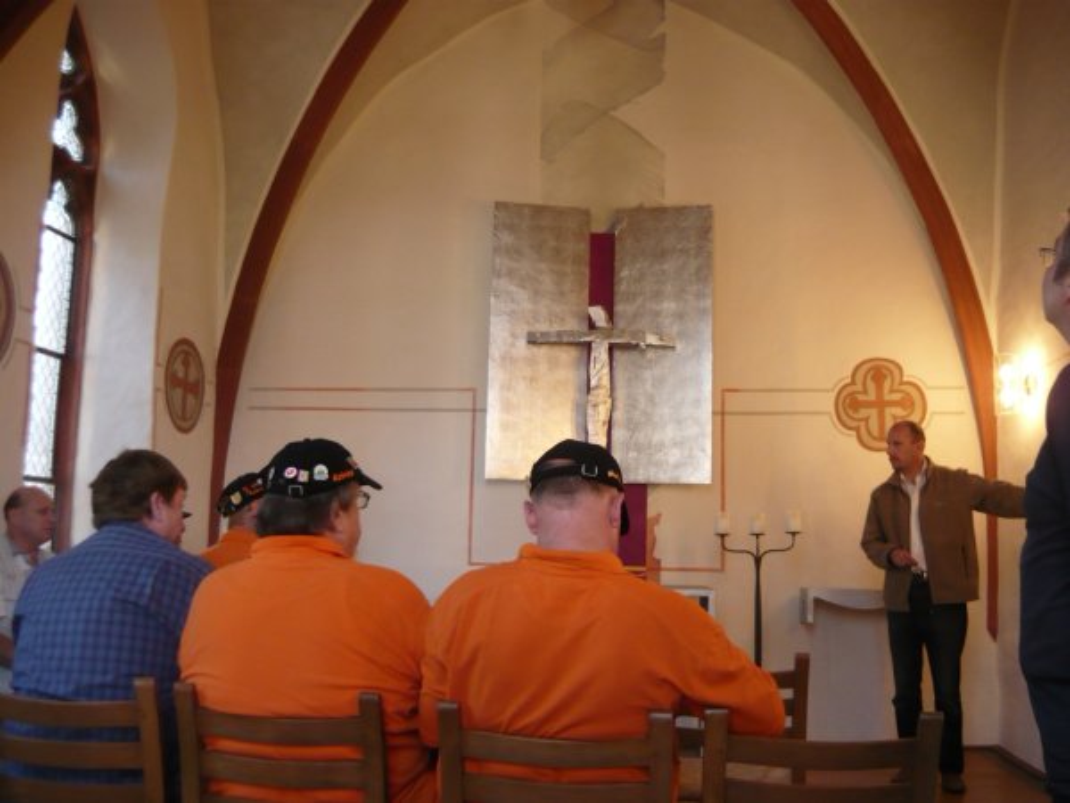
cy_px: 402
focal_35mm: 33
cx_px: 535
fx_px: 1020
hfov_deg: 55.4
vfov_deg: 42.9
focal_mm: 5.5
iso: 250
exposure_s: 1/30
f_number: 2.8
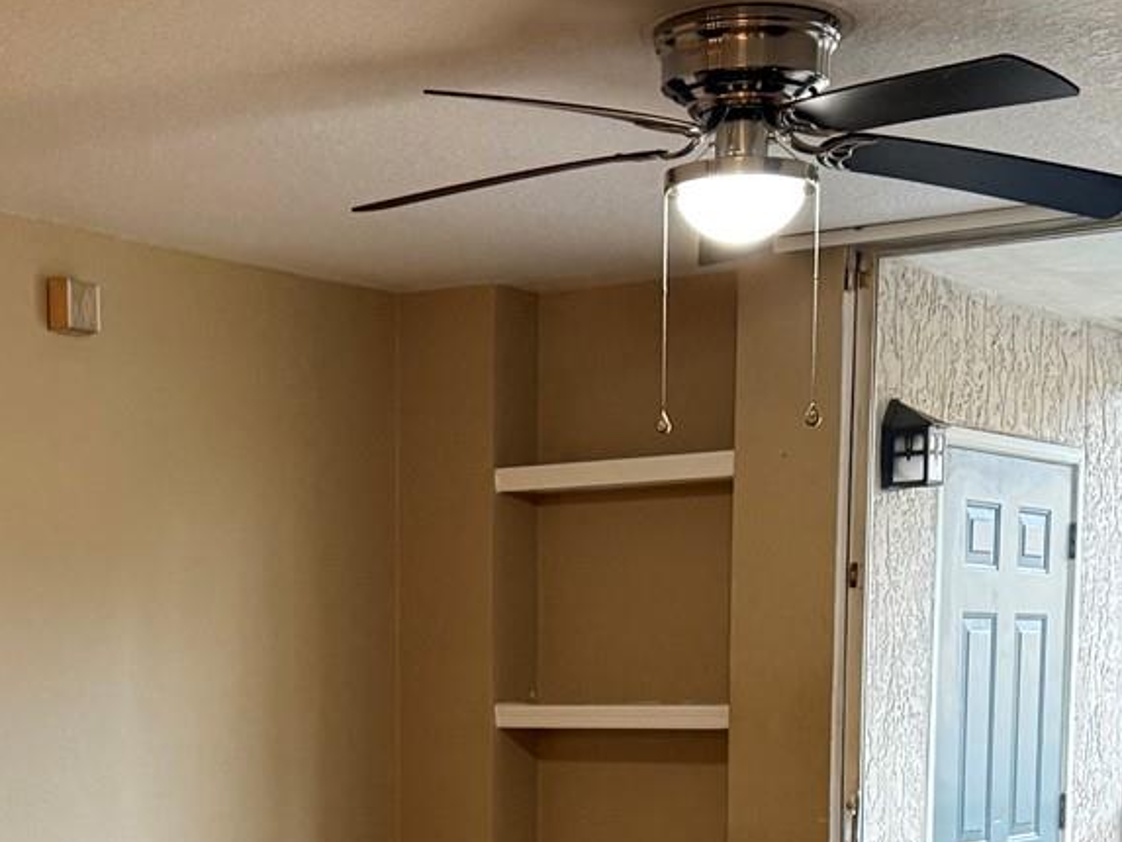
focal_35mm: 67
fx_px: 2172
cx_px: 403
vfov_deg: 20.7
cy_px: 979
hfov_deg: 28.8
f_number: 1.78
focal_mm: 6.76
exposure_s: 1/60
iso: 320
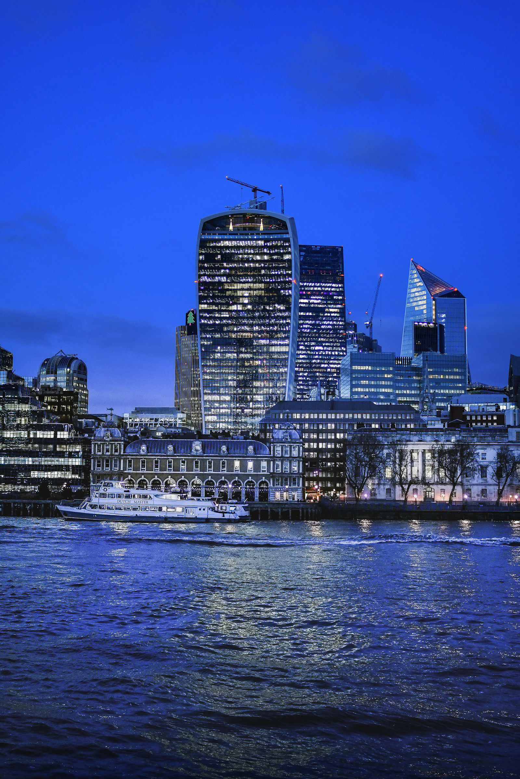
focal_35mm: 42
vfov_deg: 46.4
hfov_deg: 31.9
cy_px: 390
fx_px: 910
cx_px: 260
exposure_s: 1/50
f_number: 2.8
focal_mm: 28
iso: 360
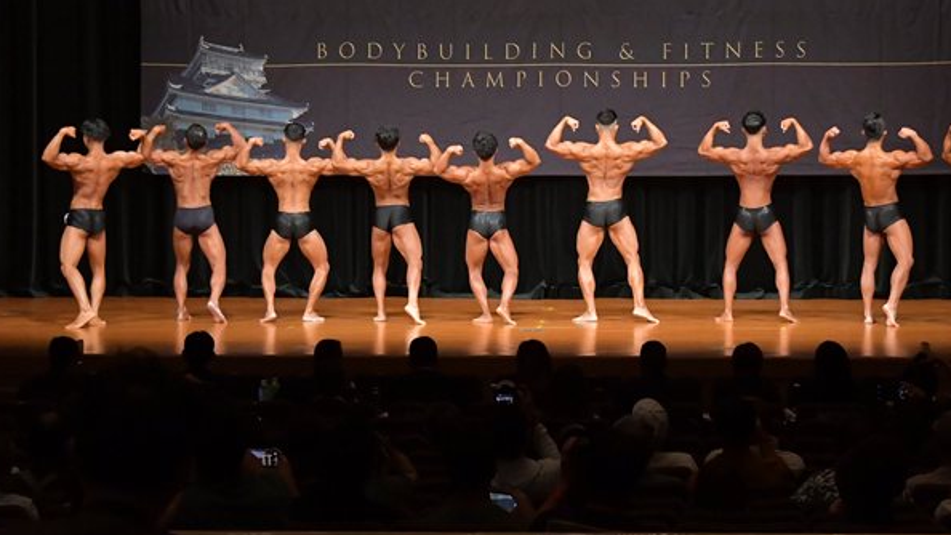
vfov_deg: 10.8
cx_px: 550
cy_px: 203
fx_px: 2824
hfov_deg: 19.1
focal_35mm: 112
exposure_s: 1/400
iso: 6400
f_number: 5.6
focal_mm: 55
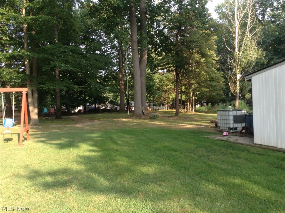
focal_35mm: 33
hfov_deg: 55.4
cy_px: 106
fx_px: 271
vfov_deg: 42.8
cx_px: 142
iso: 32
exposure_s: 1/120
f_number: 2.4
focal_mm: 3.3
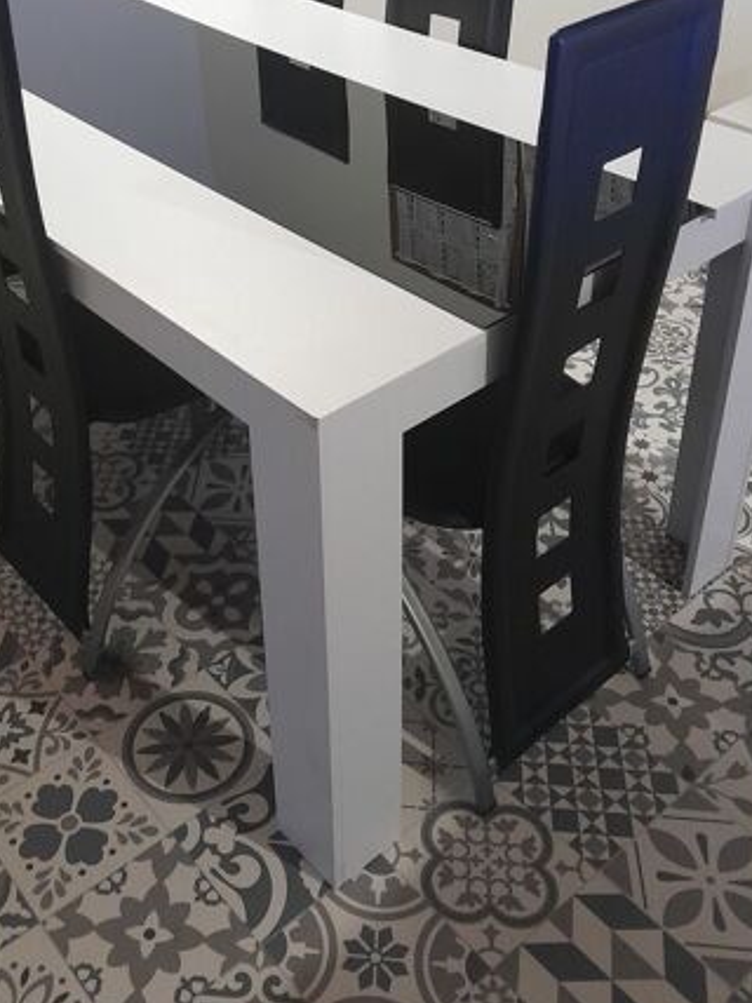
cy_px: 277
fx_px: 1130
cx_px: 249
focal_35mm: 39
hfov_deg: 36.4
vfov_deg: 46.5
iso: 640
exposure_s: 1/25
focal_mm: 3.98
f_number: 1.8
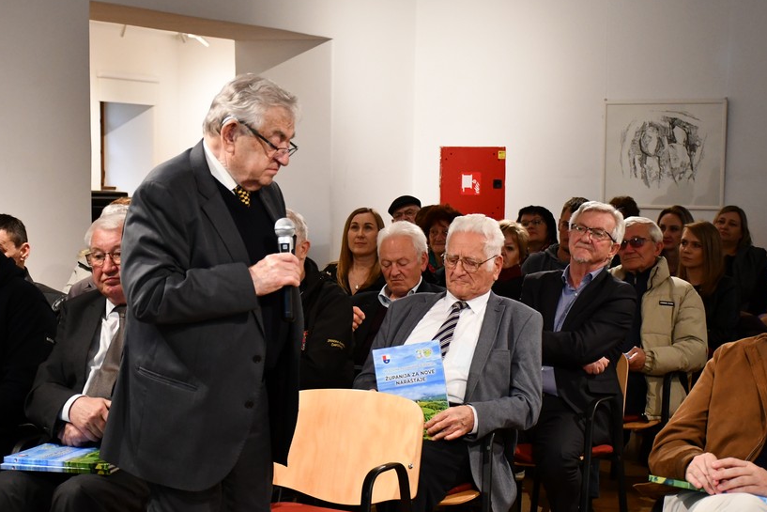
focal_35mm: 79
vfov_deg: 17.3
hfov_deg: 25.7
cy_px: 293
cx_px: 412
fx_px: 1683
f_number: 4.5
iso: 2800
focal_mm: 42
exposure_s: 1/125
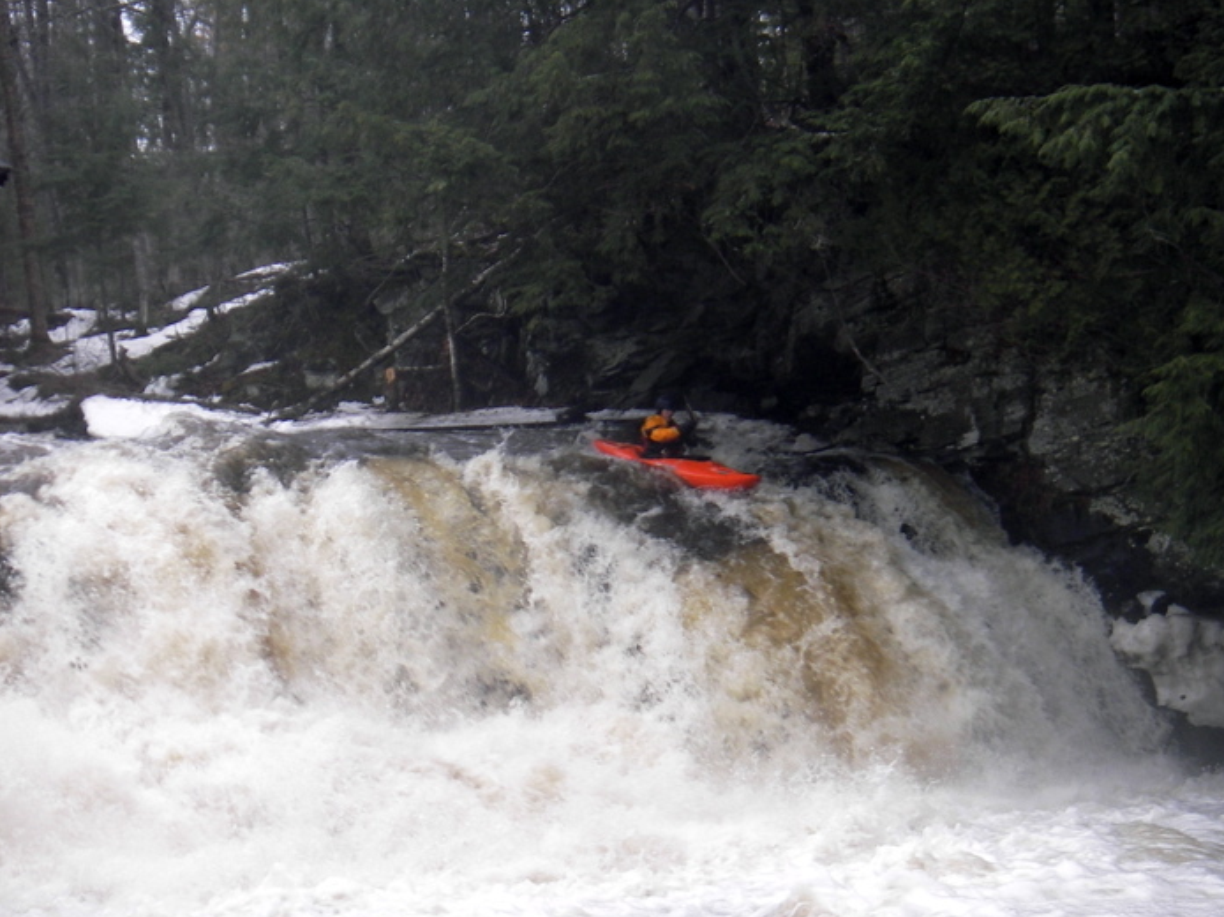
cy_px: 413
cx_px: 661
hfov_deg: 23.6
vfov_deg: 17.8
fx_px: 2934
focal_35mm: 83
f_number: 3.8
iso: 50
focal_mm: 12
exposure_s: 1/160
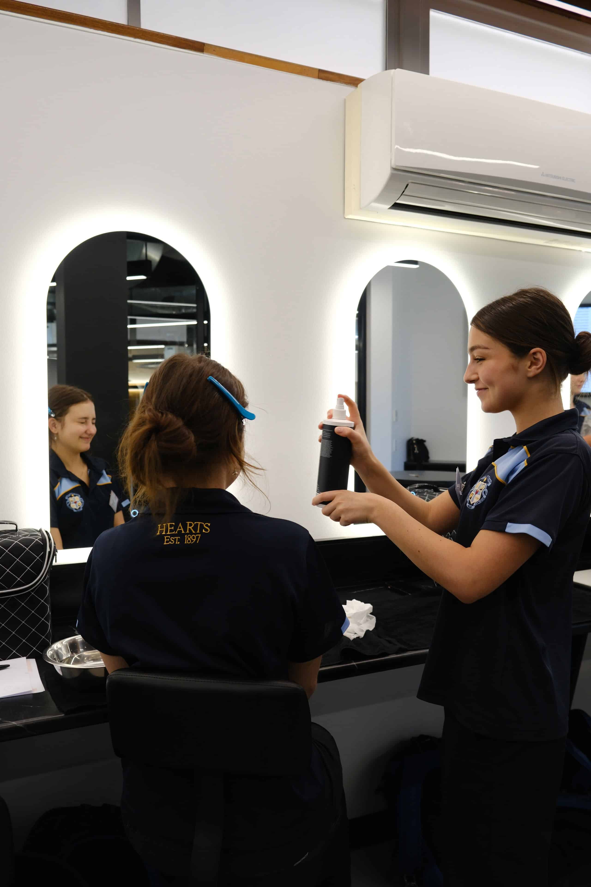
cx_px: 296
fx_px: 689
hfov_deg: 46.4
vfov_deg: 65.5
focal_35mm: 28
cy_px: 444
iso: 400
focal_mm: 18.8
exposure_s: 1/85
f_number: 3.6
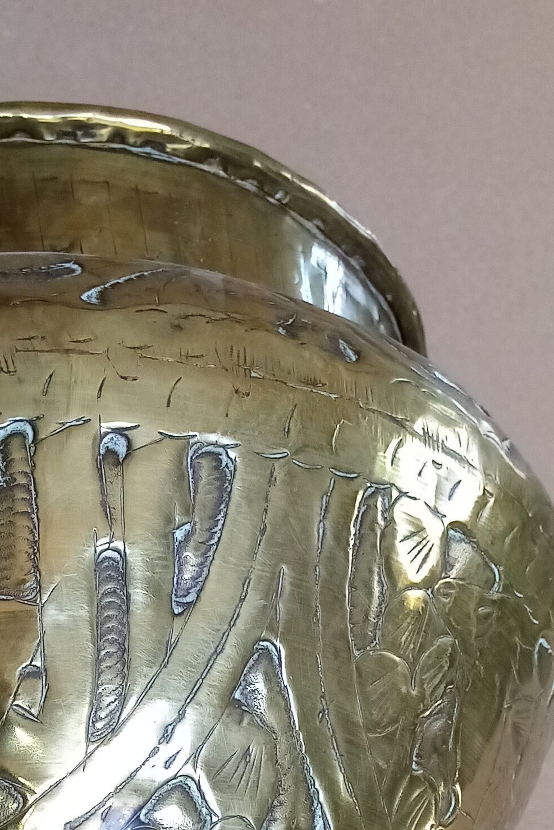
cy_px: 779
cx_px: 158
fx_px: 1754
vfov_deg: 25.6
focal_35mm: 76
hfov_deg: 17.9
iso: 115
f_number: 1.8
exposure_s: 1/50
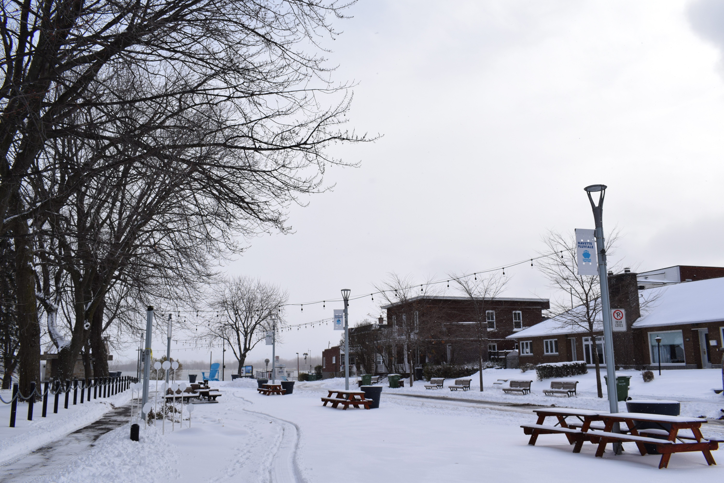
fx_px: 603
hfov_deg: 61.9
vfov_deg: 43.6
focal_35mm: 30
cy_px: 242
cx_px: 362
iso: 200
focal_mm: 20
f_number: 11
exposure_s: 1/500
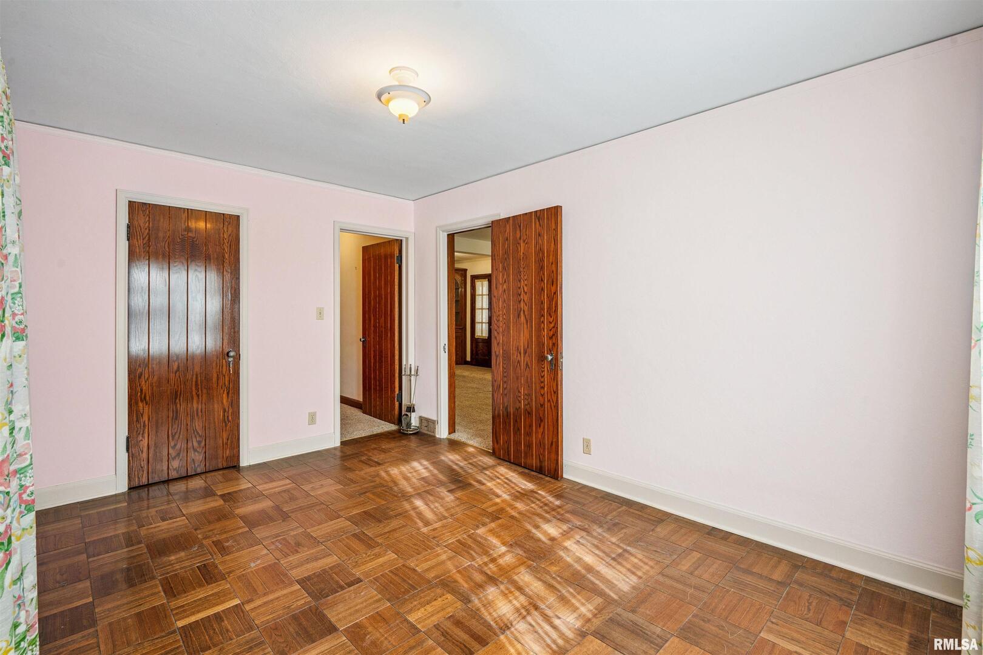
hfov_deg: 96.7
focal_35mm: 16
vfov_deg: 73.7
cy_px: 328
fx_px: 437
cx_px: 492
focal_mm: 16
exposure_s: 1/15
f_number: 9
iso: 400
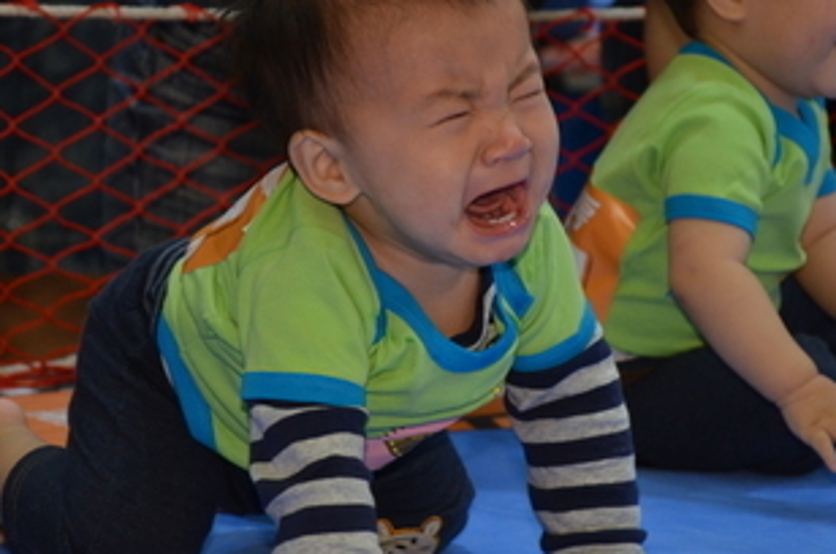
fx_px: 5370
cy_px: 255
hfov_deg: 8.9
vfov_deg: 5.9
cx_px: 452
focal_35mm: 232
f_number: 5.6
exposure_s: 1/125
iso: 1600
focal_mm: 105
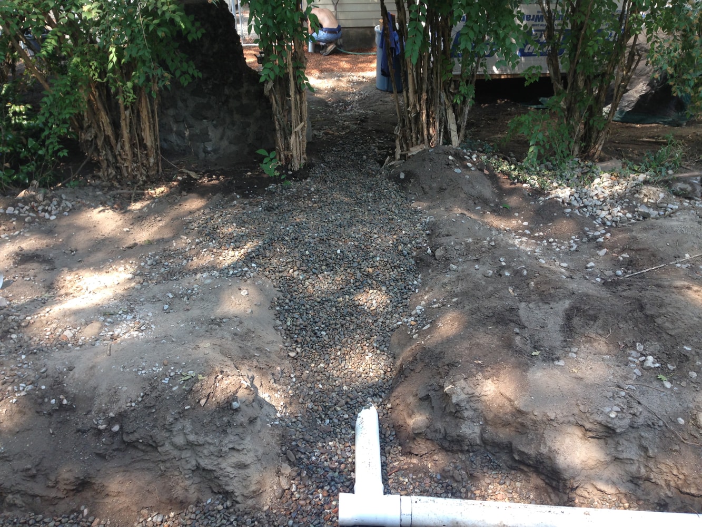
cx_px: 351
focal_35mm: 33
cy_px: 264
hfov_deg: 55.3
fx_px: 669
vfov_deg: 43.0
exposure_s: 1/120
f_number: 2.4
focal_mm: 4.12
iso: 50
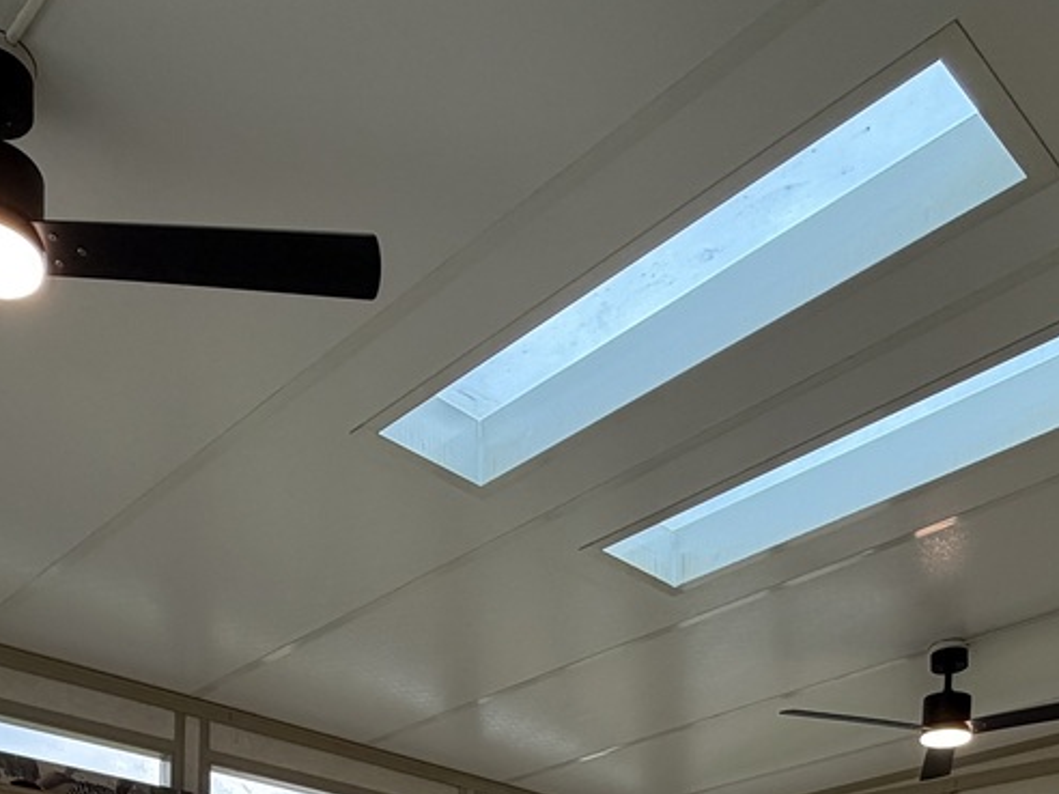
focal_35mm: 41
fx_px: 1254
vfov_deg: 27.8
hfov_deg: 45.7
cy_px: 1082
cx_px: 463
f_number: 2.2
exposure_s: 1/120
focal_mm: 2.22
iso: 50
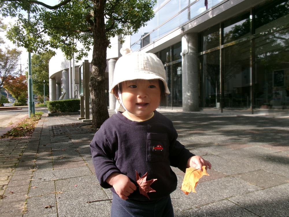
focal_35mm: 28
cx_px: 144
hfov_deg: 63.4
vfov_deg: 49.7
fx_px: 234
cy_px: 108
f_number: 3.9
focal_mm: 5.1
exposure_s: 1/400
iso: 100
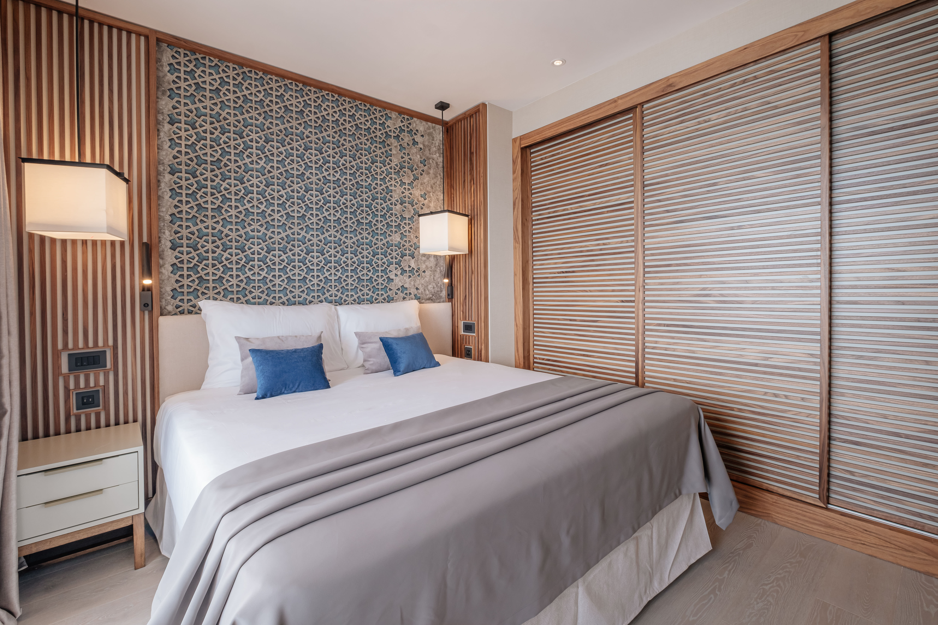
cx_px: 469
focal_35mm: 15
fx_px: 391
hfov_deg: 100.4
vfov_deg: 77.3
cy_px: 312
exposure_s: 1/10
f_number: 10
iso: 200
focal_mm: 10
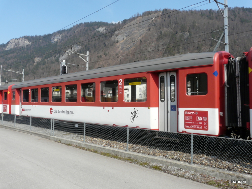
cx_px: 126
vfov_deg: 49.7
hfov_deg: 63.4
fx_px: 204
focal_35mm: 28
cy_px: 94
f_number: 5.6
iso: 100
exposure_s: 1/320
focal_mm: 4.6
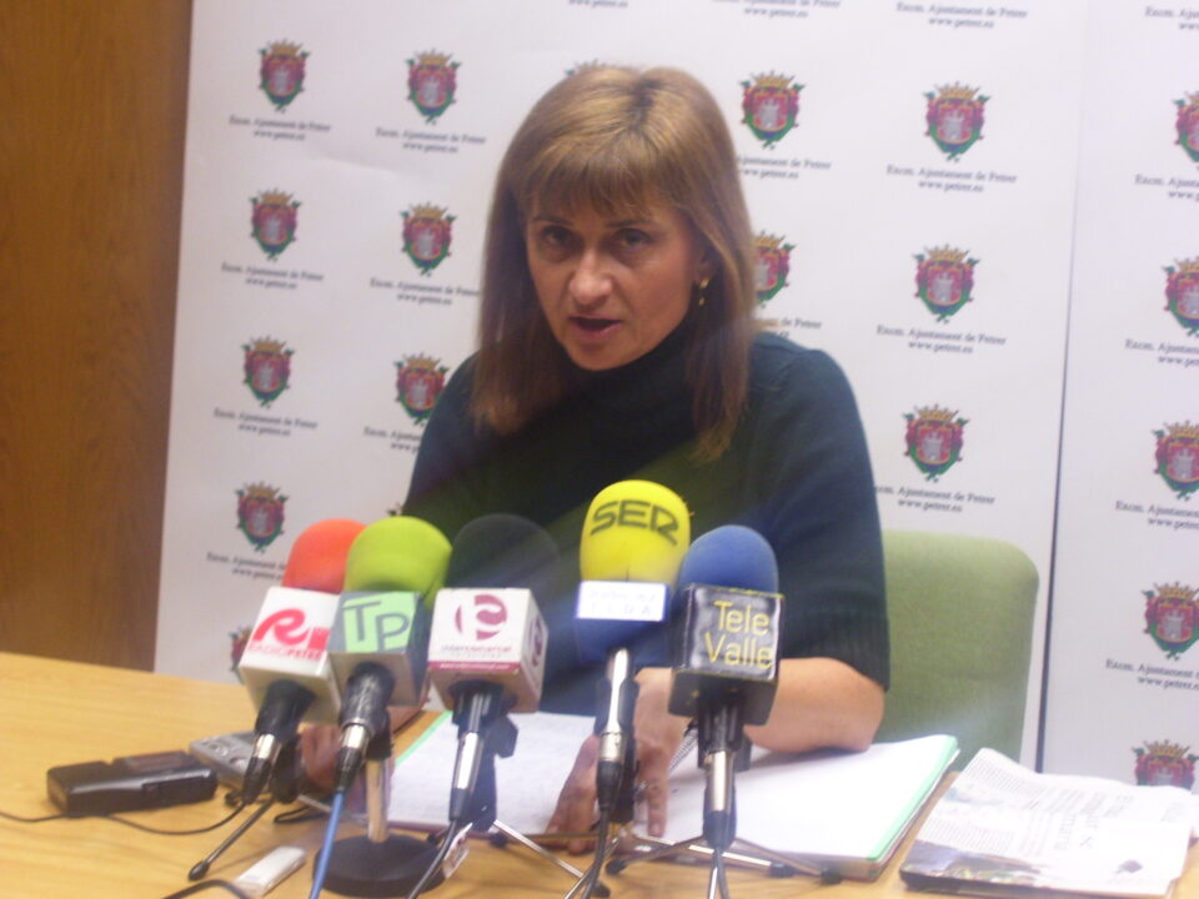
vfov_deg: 17.0
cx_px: 600
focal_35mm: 87
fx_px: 3013
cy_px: 450
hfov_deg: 22.5
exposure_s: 1/15
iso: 160
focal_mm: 14.3
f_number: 4.3
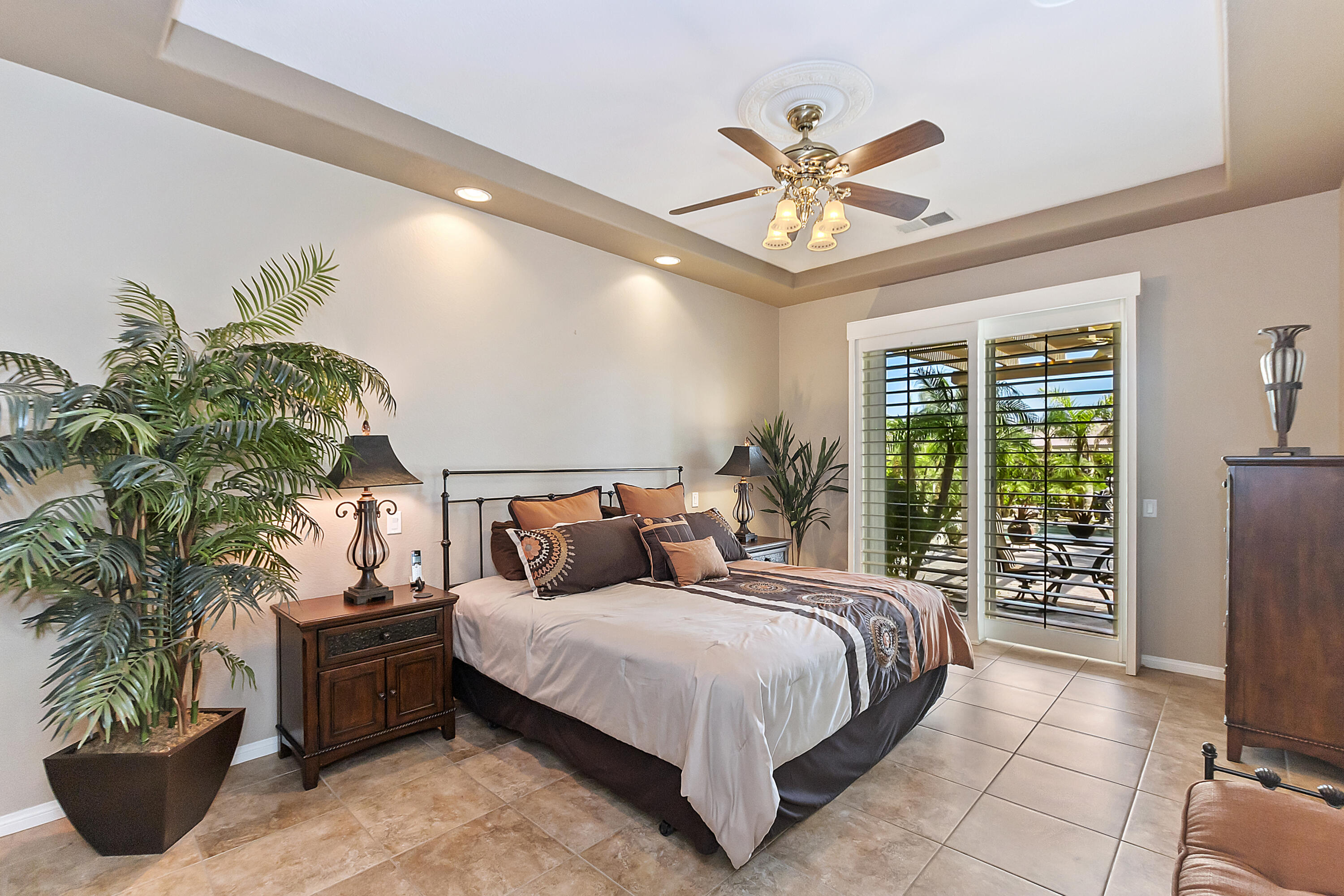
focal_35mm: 21
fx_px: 784
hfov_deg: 81.2
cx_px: 672
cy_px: 448
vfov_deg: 59.5
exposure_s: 1/30
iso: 400
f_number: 5.6
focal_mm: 14
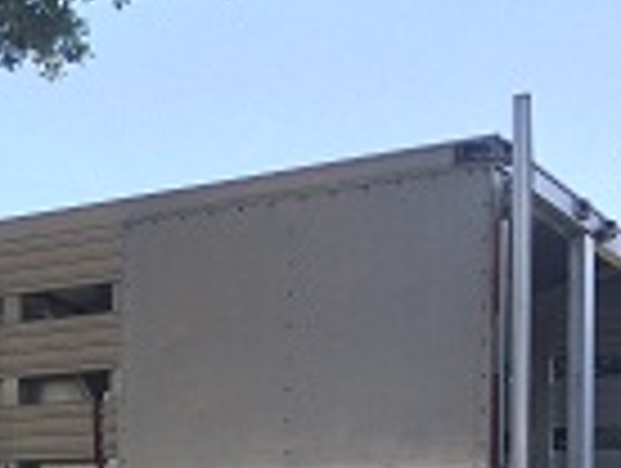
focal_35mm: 84
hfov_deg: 20.8
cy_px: 522
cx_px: -220
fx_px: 1510
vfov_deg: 17.0
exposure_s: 1/394
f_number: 2.2
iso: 32
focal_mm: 4.15
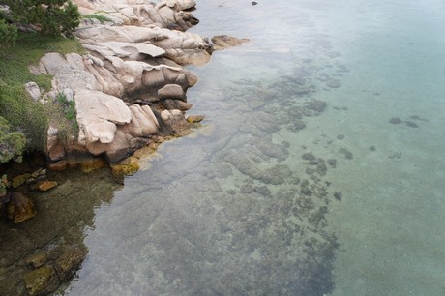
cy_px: 148
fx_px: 371
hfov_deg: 62.0
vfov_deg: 43.5
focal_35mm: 30
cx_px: 222
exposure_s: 1/80
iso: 250
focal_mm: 20
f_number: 5.6
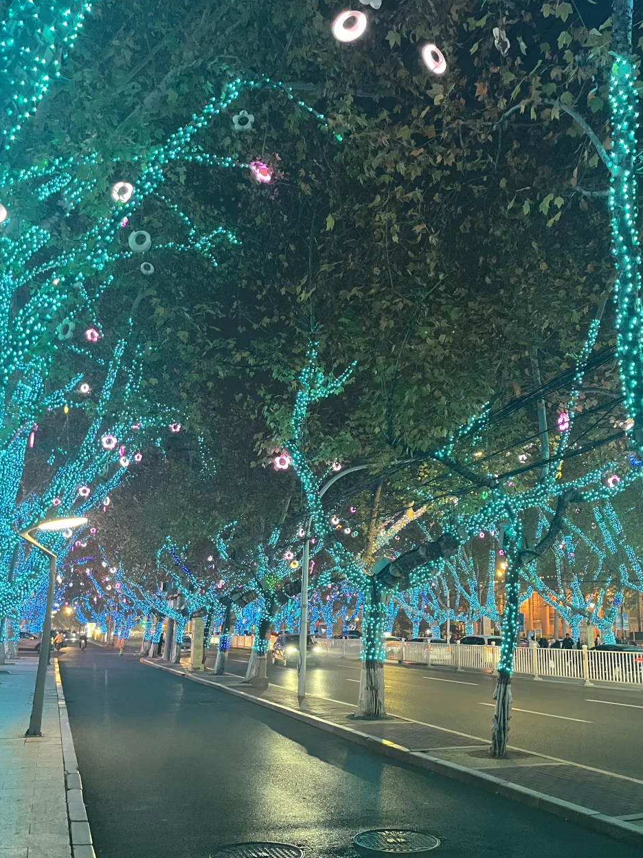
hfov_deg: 46.7
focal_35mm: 30
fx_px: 743
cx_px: 364
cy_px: 481
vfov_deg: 59.8
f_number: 1.6
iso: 500
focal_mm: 5.1
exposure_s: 1/33
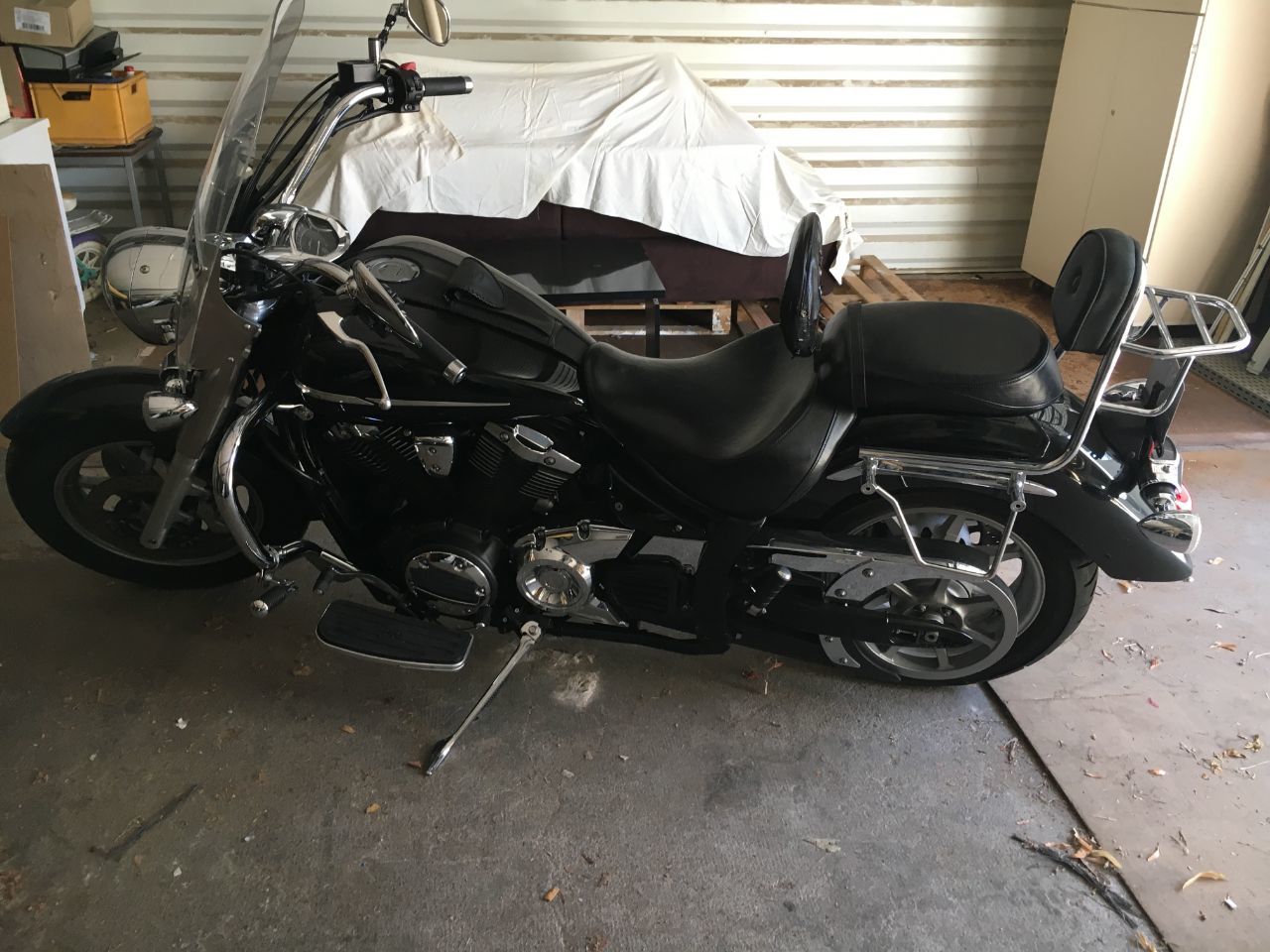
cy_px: 476
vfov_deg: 48.2
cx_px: 635
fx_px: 1064
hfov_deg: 61.7
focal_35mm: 29
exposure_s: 1/33
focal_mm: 4.15
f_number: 2.2
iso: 80
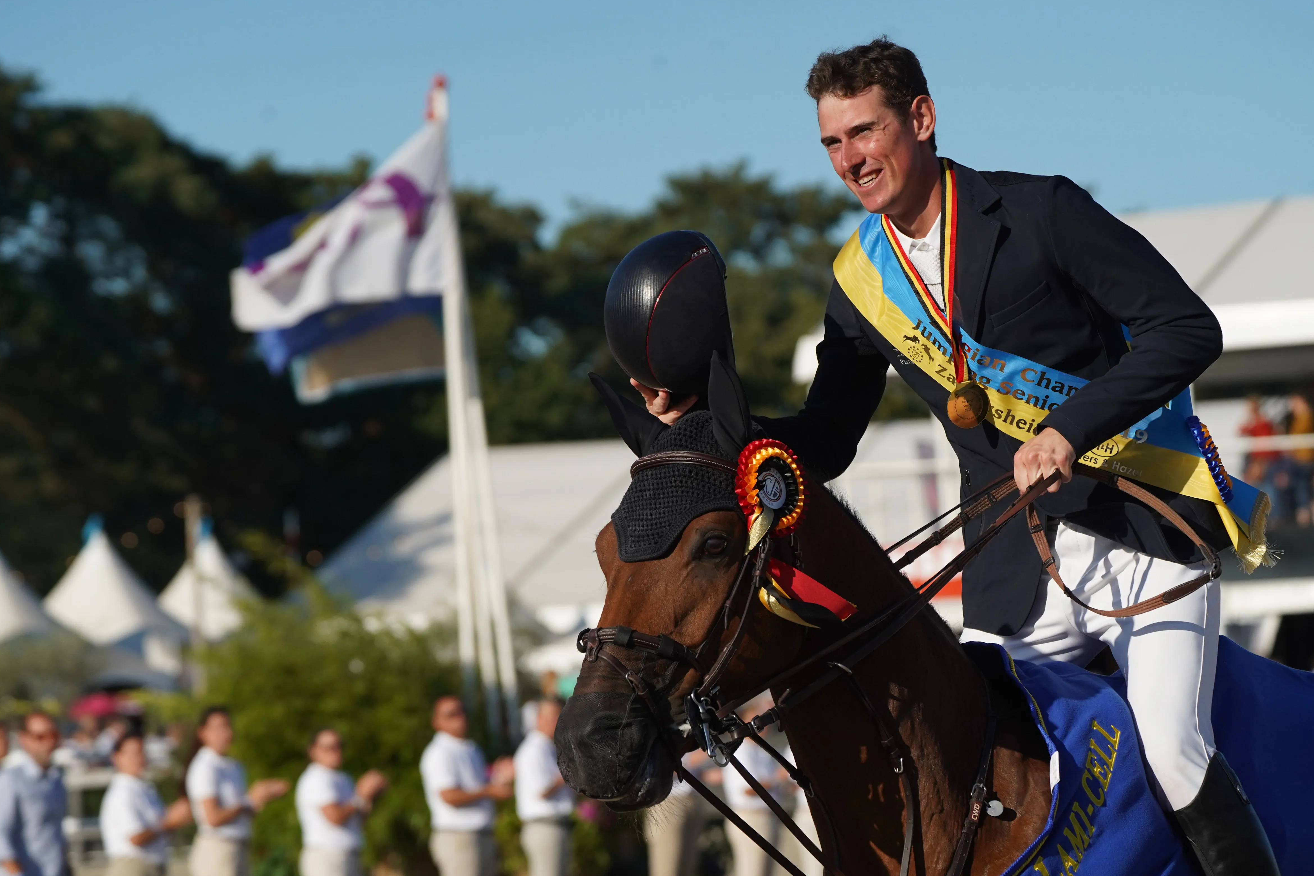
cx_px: 700
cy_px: 448
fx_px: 7847
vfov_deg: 6.4
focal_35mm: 215
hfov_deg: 9.6
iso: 1000
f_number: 7.1
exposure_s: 1/4000
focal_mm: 190
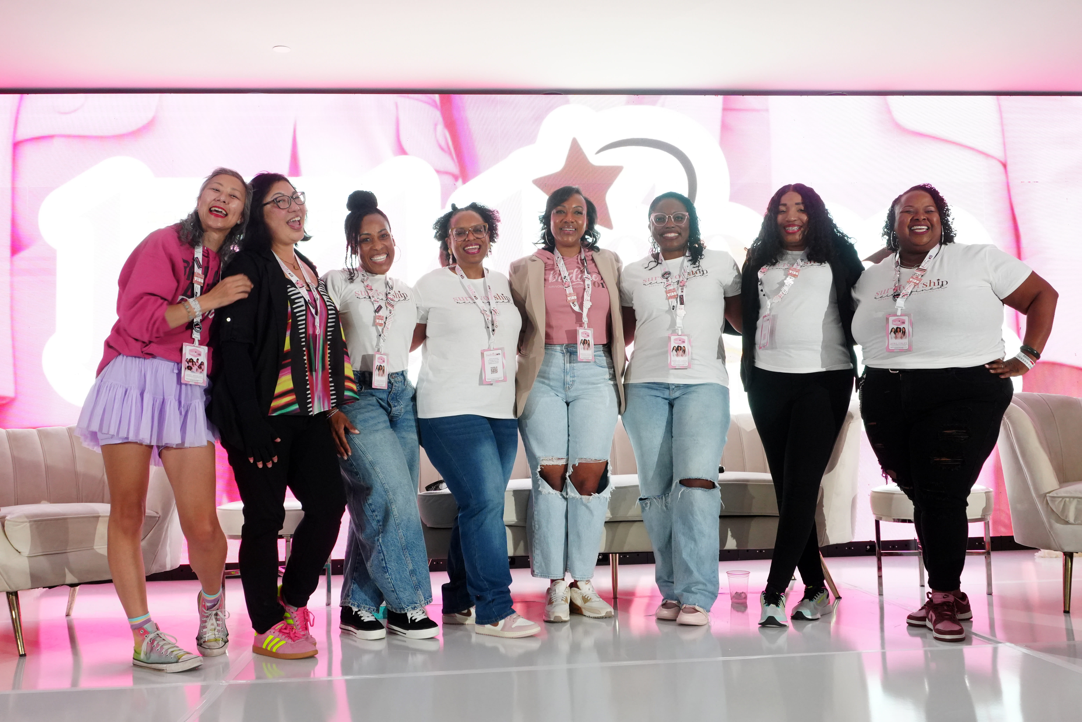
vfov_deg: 40.0
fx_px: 992
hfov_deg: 57.2
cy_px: 361
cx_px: 541
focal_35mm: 33
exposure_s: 1/60
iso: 2000
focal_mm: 22
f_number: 6.3
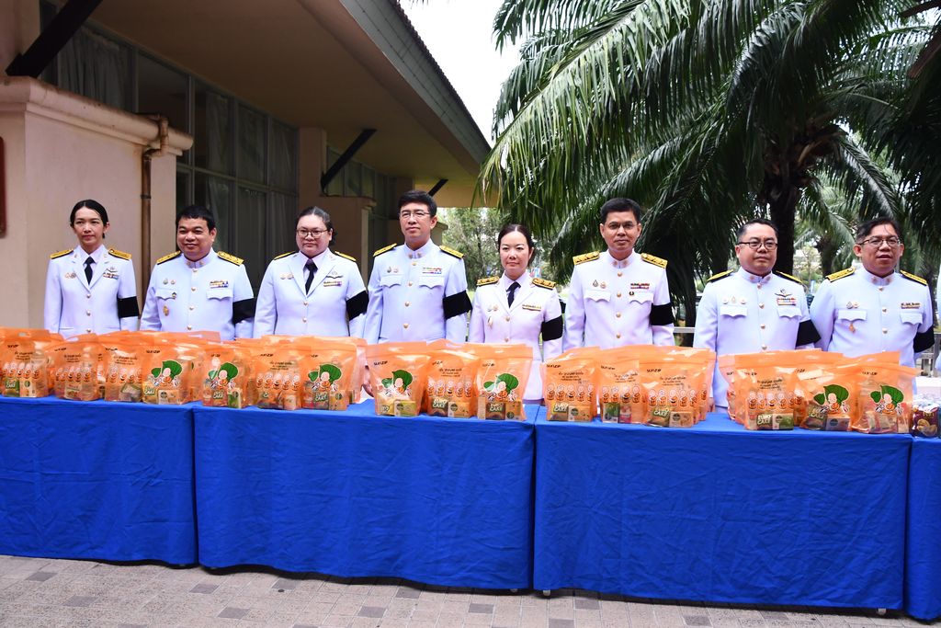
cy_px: 314
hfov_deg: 60.3
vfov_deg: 42.3
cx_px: 470
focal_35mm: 31
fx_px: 810
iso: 1000
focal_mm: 21
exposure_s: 1/250
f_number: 8
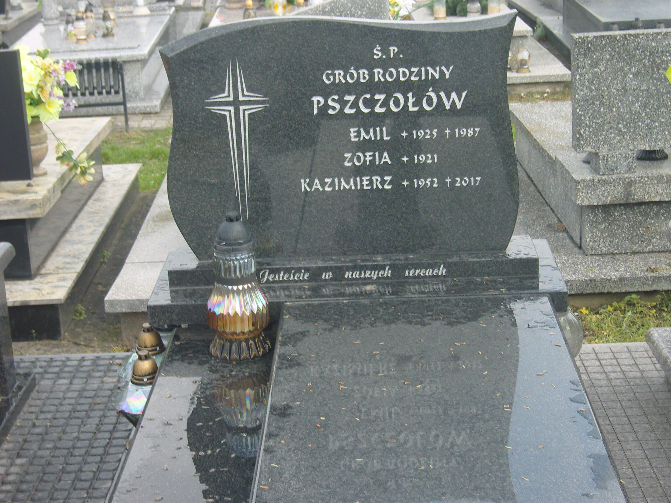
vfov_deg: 20.2
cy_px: 252
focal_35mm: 73
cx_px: 336
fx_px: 1415
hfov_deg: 26.7
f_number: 4.2
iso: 100
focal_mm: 15.6
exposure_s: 1/200
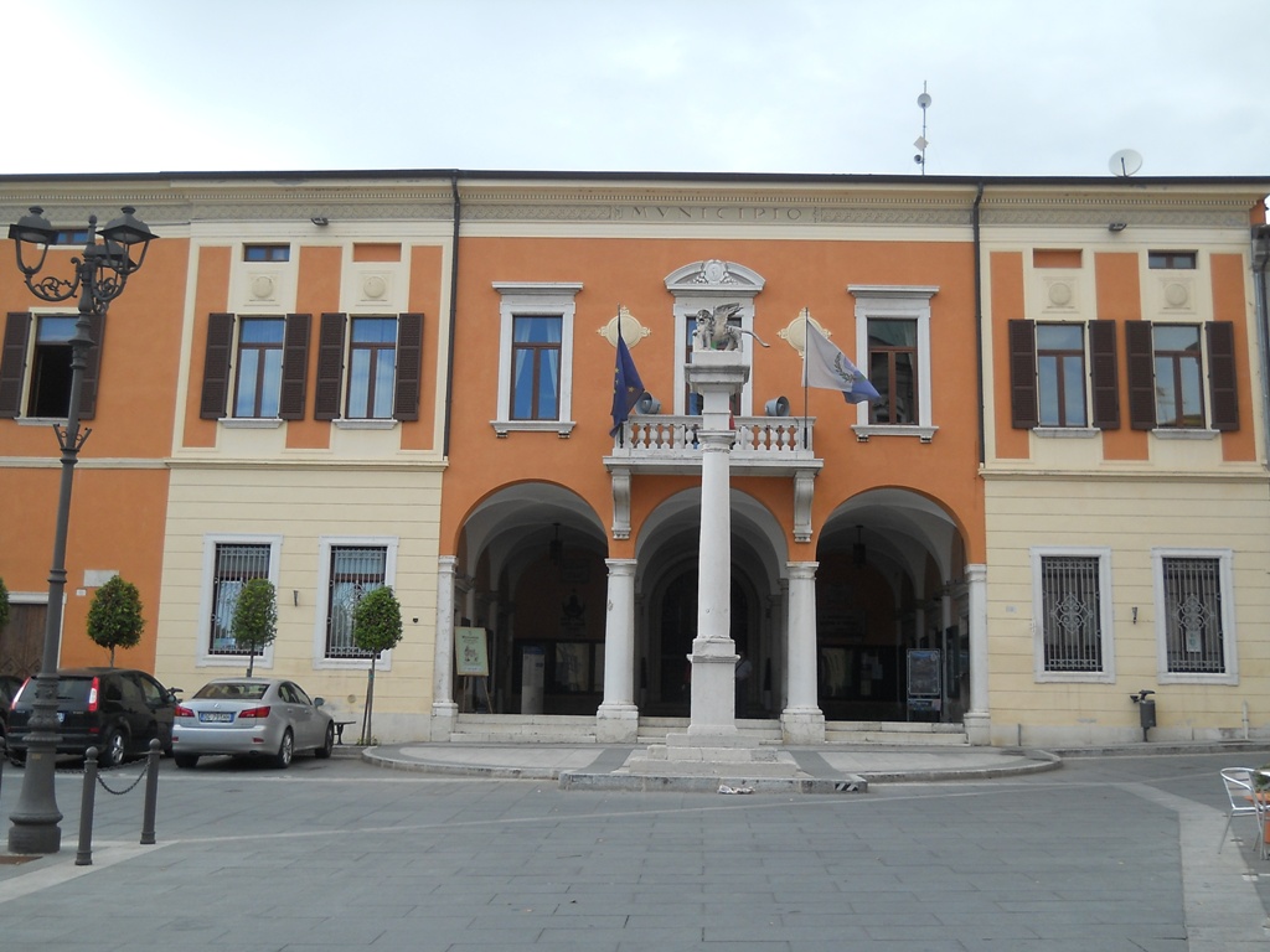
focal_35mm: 41
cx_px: 635
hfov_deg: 45.8
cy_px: 476
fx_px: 1504
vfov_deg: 35.1
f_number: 5.5
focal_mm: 6.72
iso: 80
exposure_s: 1/160
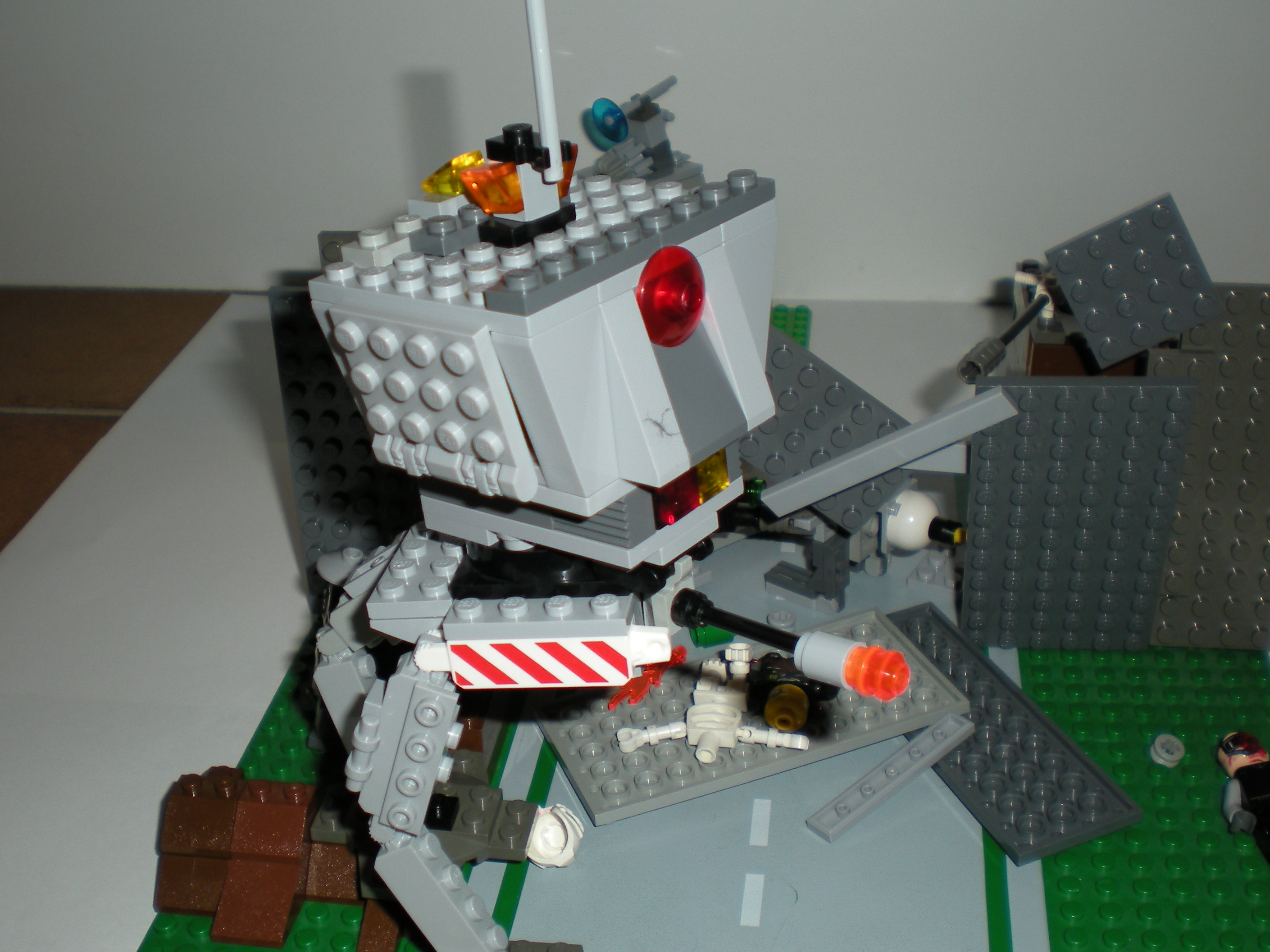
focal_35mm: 44
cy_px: 440
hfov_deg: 42.9
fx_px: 1614
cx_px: 581
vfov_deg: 32.9
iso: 64
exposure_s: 1/60
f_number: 3.1
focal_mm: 6.3
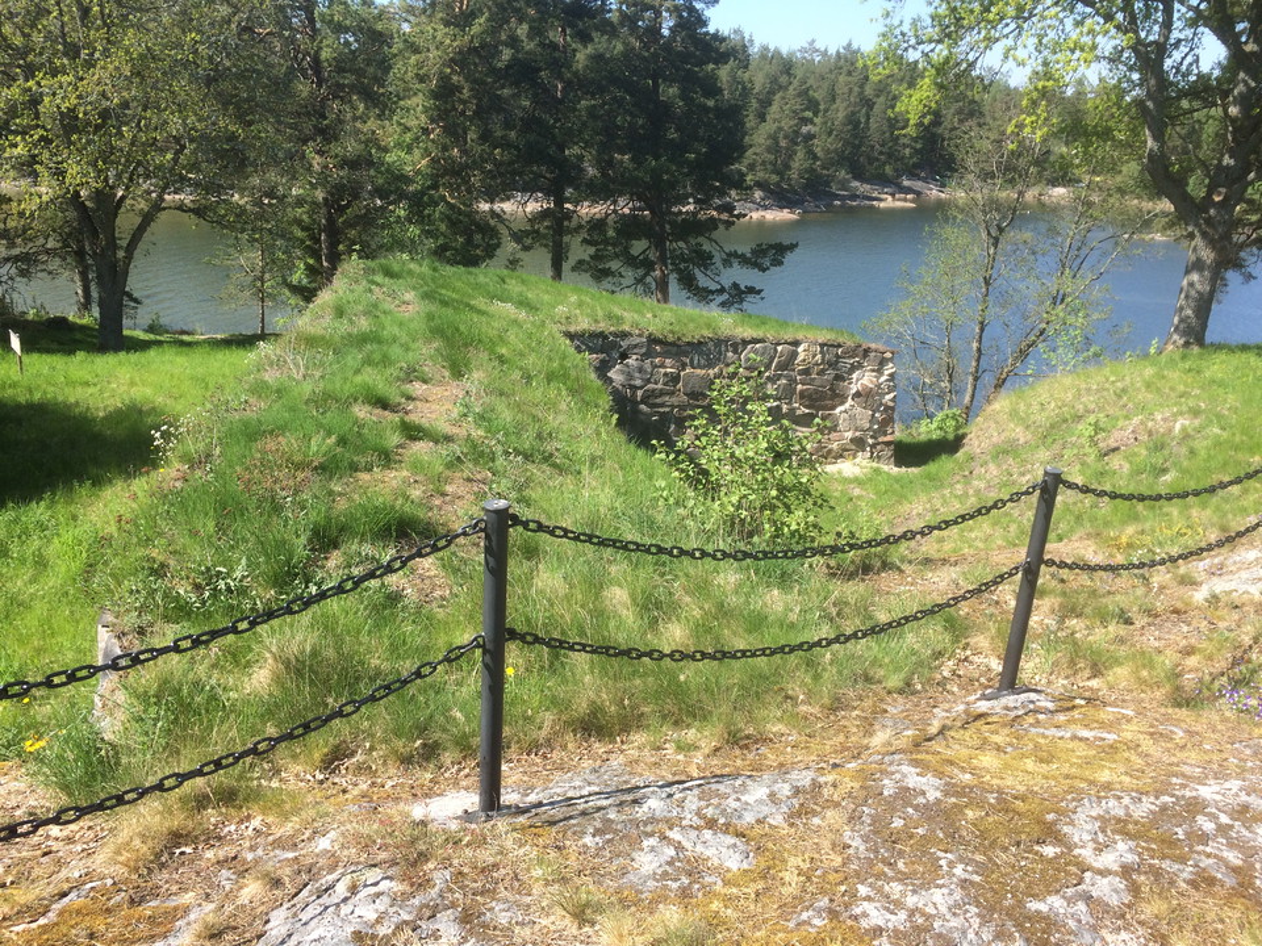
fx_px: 1057
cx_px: 631
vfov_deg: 48.2
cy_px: 473
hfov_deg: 61.7
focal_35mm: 29
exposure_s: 1/892
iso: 32
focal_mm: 4.15
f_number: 2.2
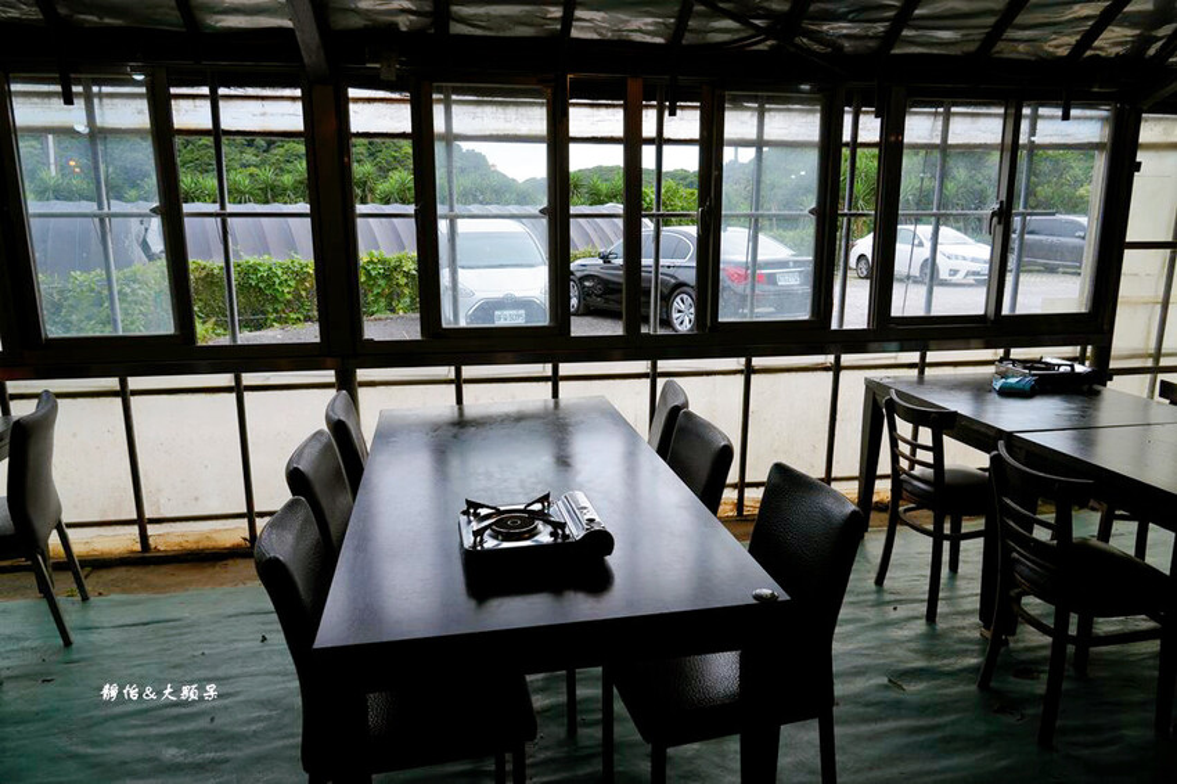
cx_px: 588
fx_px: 784
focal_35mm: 24
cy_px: 392
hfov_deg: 73.8
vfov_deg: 53.1
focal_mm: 24
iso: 320
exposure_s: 1/250
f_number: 8
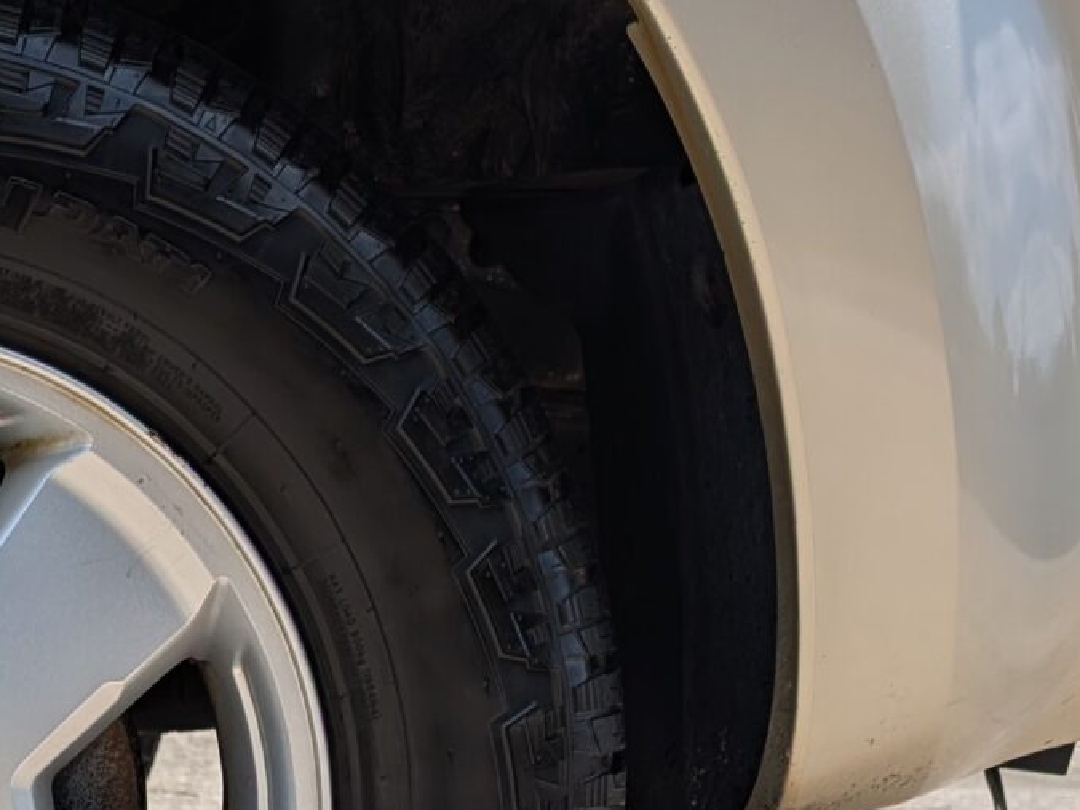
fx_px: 2839
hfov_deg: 20.4
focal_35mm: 91
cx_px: -149
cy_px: 1607
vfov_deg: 13.8
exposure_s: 1/1302
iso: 33
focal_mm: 6.9
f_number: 1.68
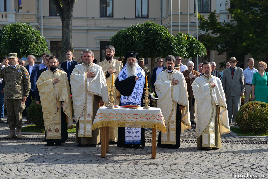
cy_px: 90
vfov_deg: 19.5
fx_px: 521
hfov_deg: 28.8
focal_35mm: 70
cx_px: 134
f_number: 4
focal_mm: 70
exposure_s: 1/1250
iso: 200
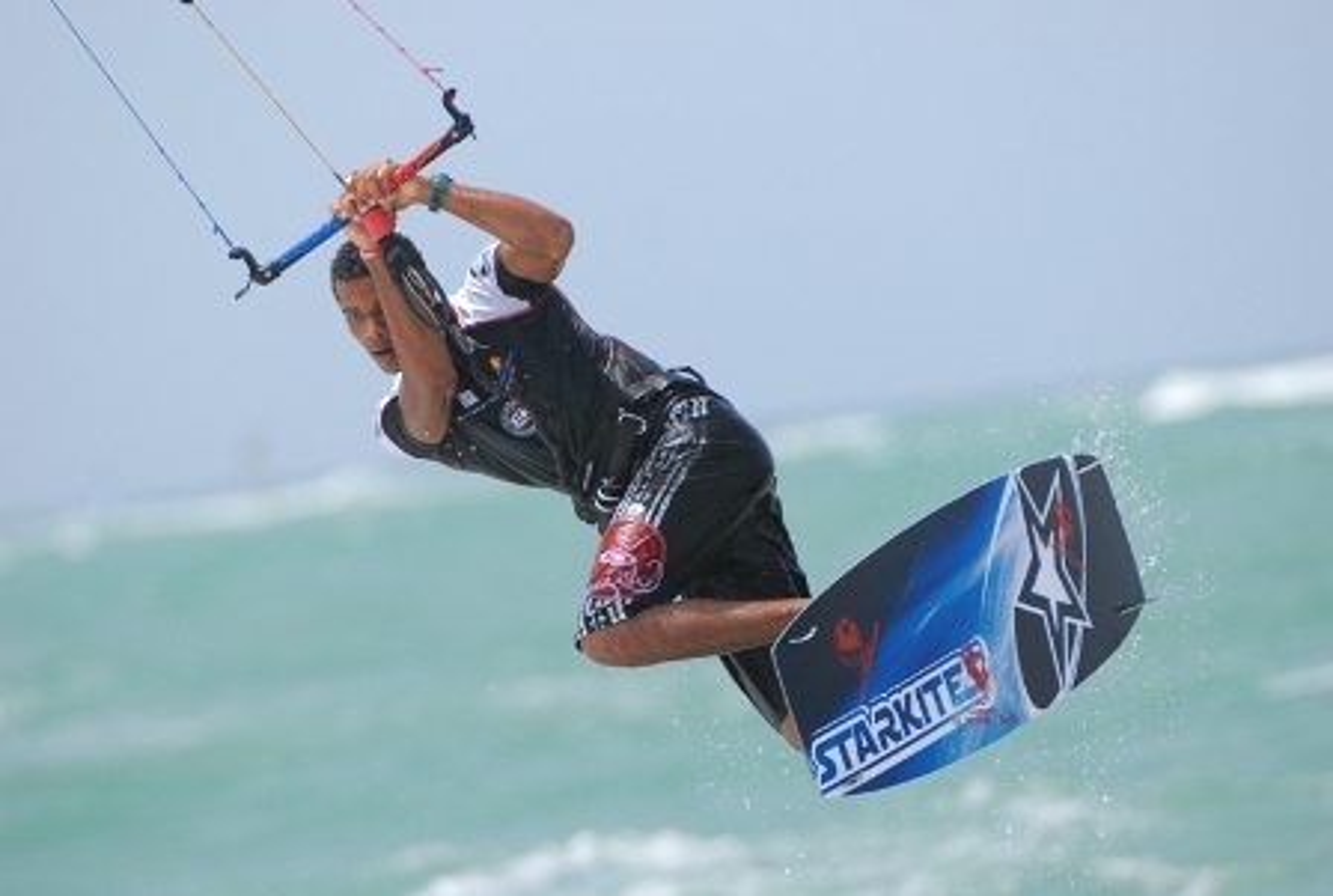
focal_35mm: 450
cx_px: 666
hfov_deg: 4.6
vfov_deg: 3.1
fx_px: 16701
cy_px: 448
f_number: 4
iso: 400
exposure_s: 1/3200
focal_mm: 300
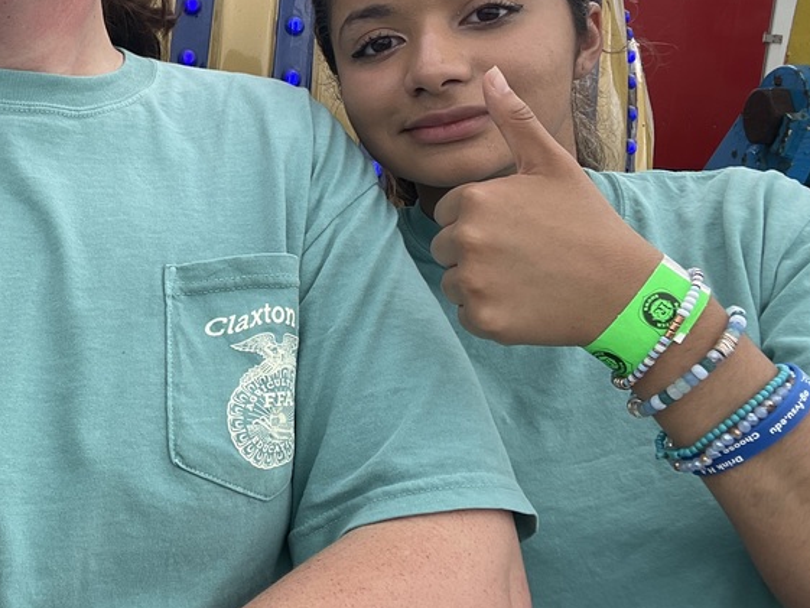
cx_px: 92
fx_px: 983
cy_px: 131
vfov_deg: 33.5
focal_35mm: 42
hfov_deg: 41.5
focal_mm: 2.71
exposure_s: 1/450
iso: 25
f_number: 2.2
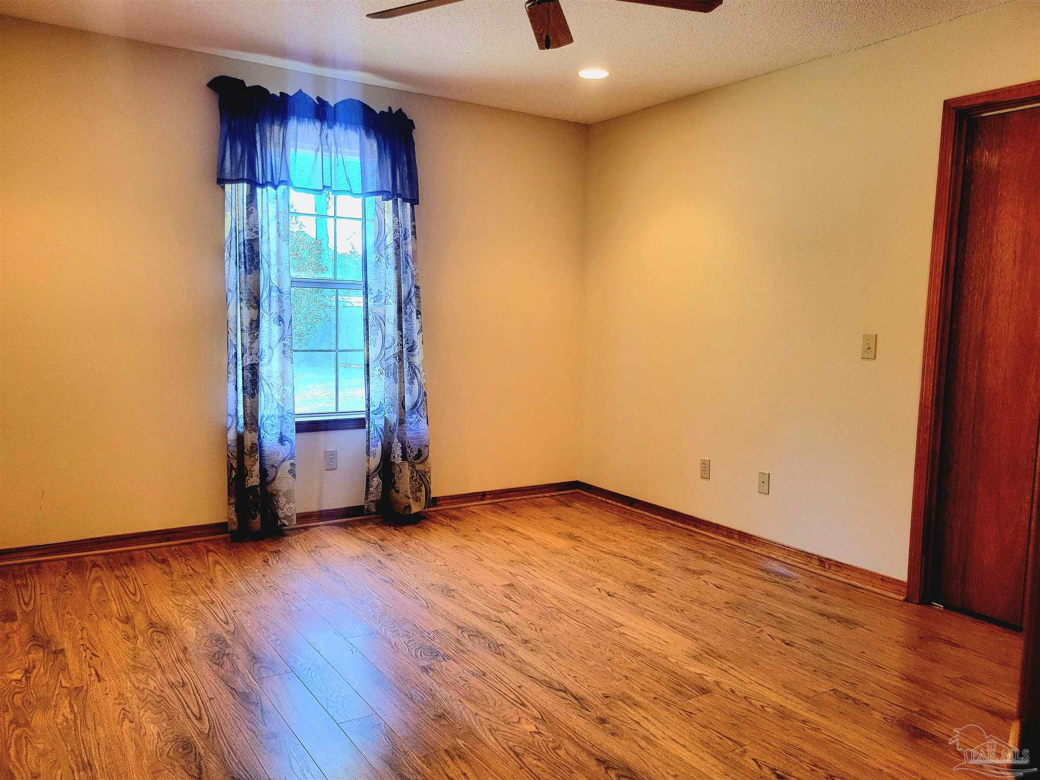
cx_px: 520
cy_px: 390
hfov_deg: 67.3
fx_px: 781
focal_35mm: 26
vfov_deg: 53.1
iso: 250
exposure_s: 1/120
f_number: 1.8
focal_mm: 5.4
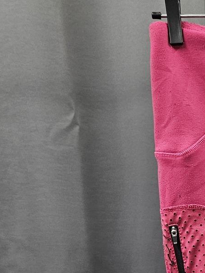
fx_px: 624
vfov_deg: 22.0
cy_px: 364
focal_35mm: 79
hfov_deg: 16.7
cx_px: 320
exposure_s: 1/142
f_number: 1.8
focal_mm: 5.4
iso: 320
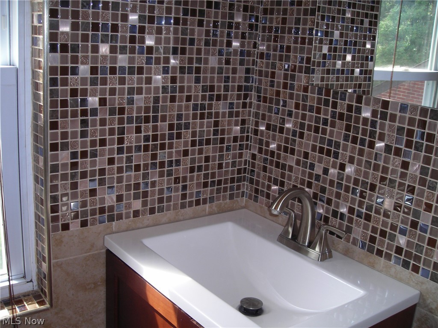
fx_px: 481
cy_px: 164
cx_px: 219
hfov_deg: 49.0
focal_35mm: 38
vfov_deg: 37.7
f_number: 3.2
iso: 50
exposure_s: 1/60.1
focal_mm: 6.3
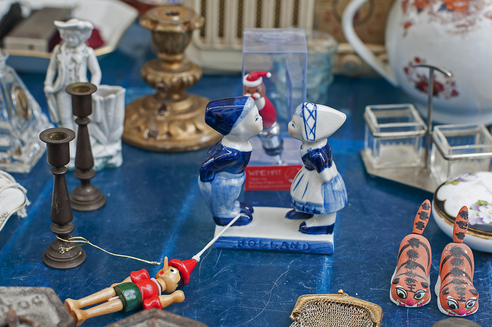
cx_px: 251
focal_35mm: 64
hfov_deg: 31.4
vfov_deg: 21.2
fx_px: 874
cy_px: 175
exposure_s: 1/80
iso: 1800
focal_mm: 55
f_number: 4
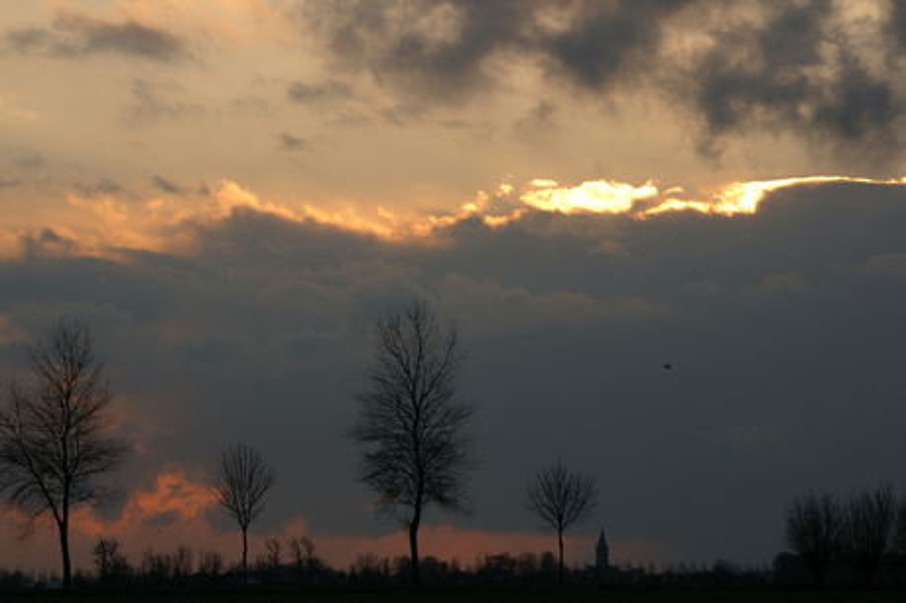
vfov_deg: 9.1
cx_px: 453
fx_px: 3772
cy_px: 302
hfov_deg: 13.7
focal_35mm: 150
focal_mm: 100
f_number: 8
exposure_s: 1/320
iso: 100
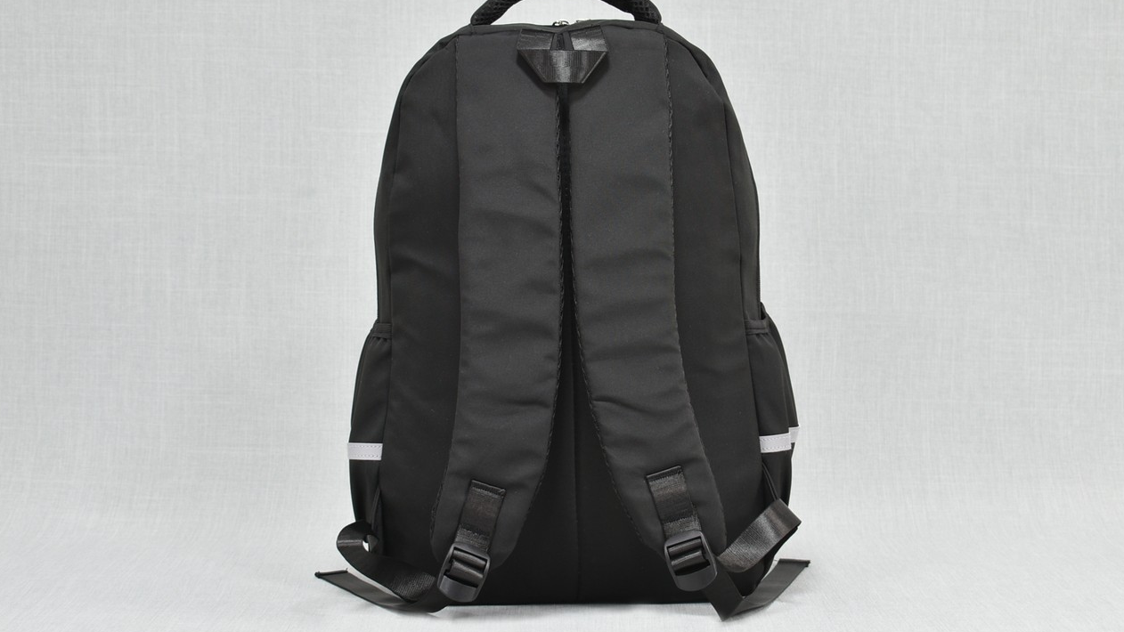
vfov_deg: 18.0
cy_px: 299
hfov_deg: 31.4
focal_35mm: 67
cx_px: 564
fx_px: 1997
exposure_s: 1/8
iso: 100
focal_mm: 42
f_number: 5.6
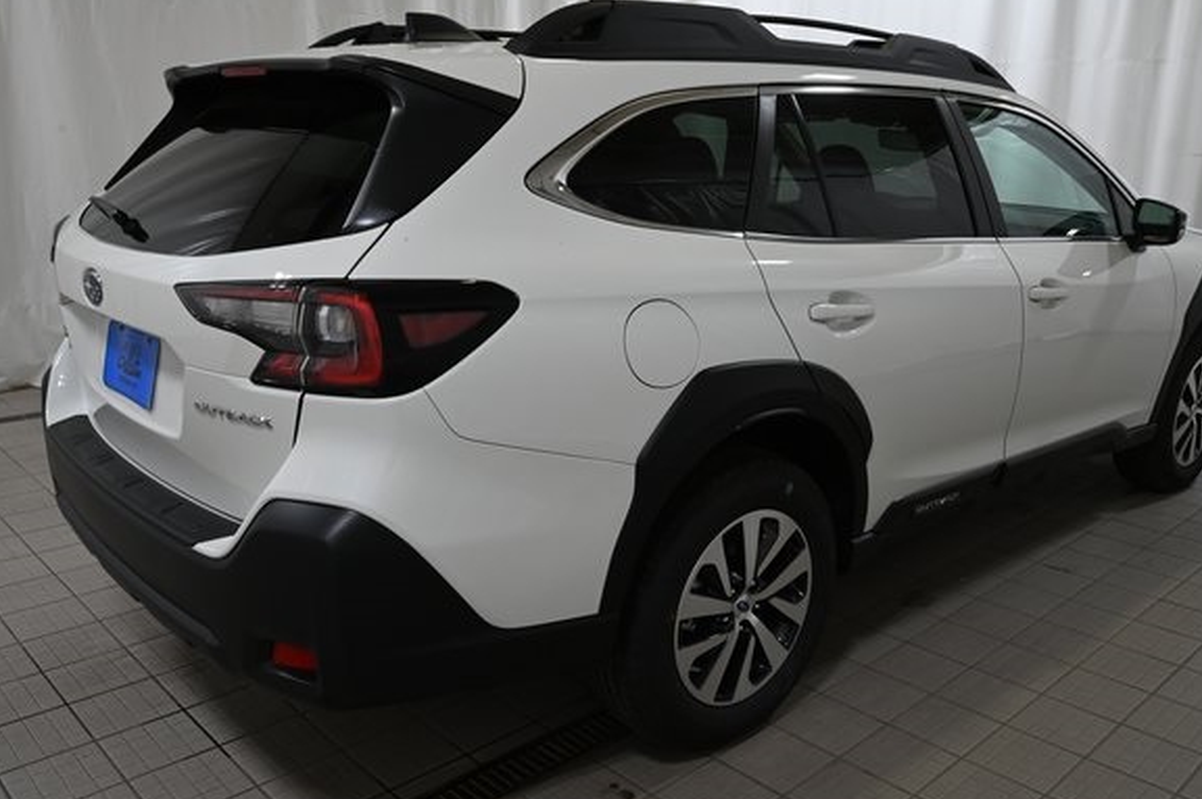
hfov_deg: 61.8
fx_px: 1001
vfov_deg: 43.5
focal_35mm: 30
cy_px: 419
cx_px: 659
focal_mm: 27
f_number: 10
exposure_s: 1/30
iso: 640
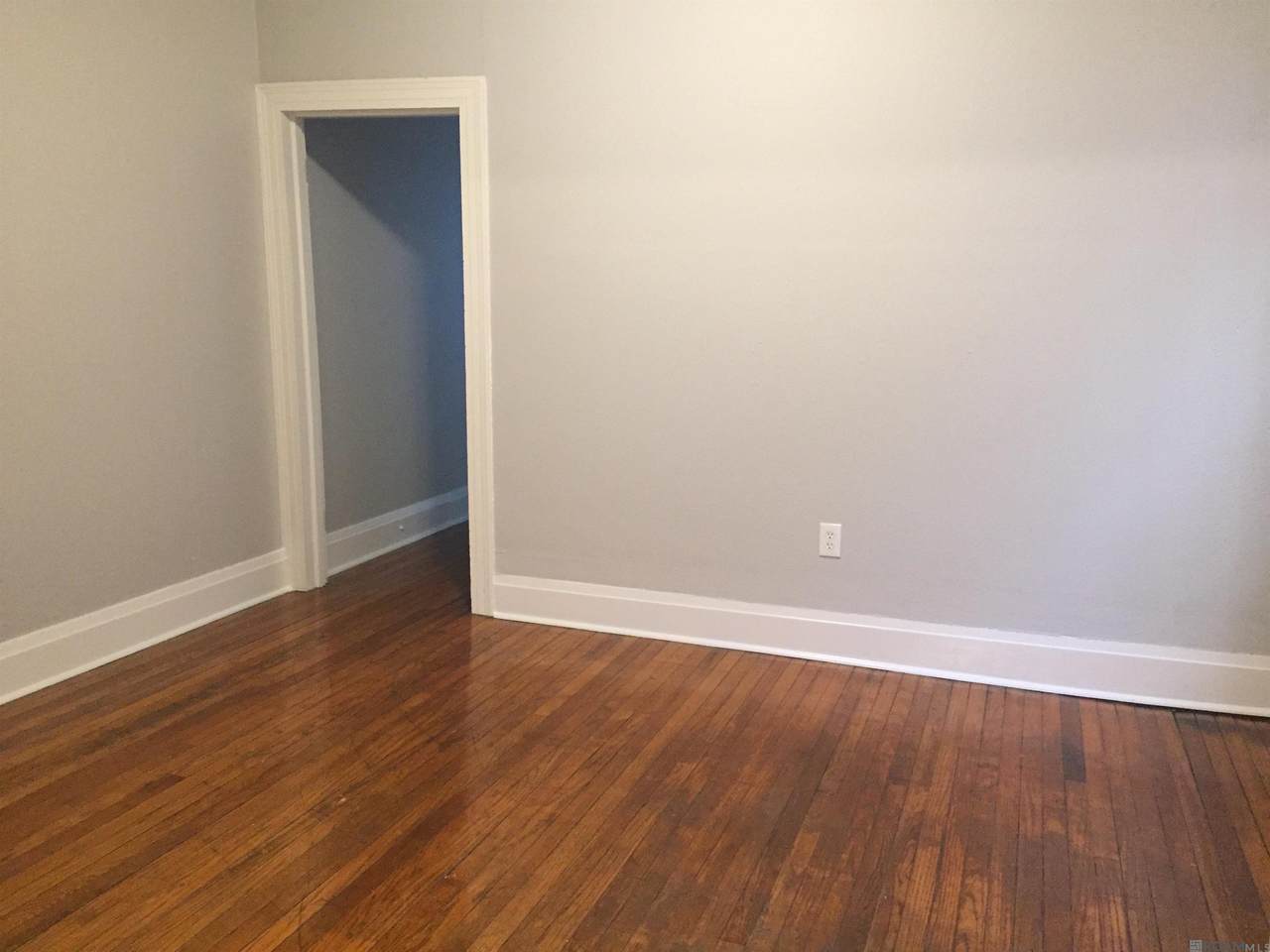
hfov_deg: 61.7
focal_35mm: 29
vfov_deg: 48.2
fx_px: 1064
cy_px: 476
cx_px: 635
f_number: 2.2
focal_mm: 4.15
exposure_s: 1/30
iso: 250
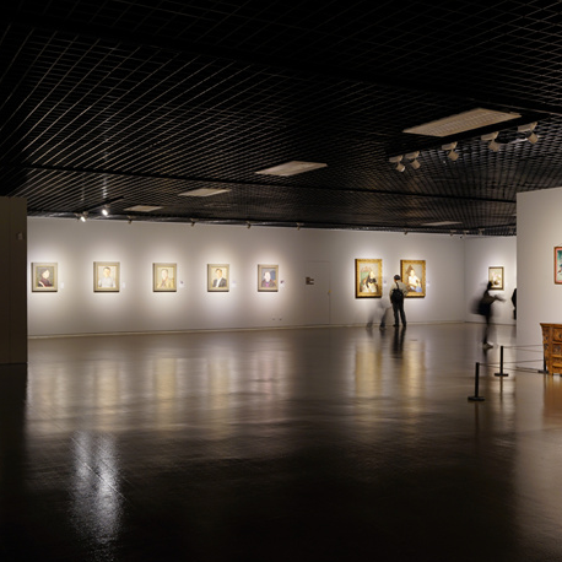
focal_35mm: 39
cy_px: 283
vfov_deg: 42.8
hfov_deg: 42.8
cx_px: 287
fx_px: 716
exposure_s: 1
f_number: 8
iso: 100
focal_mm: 30
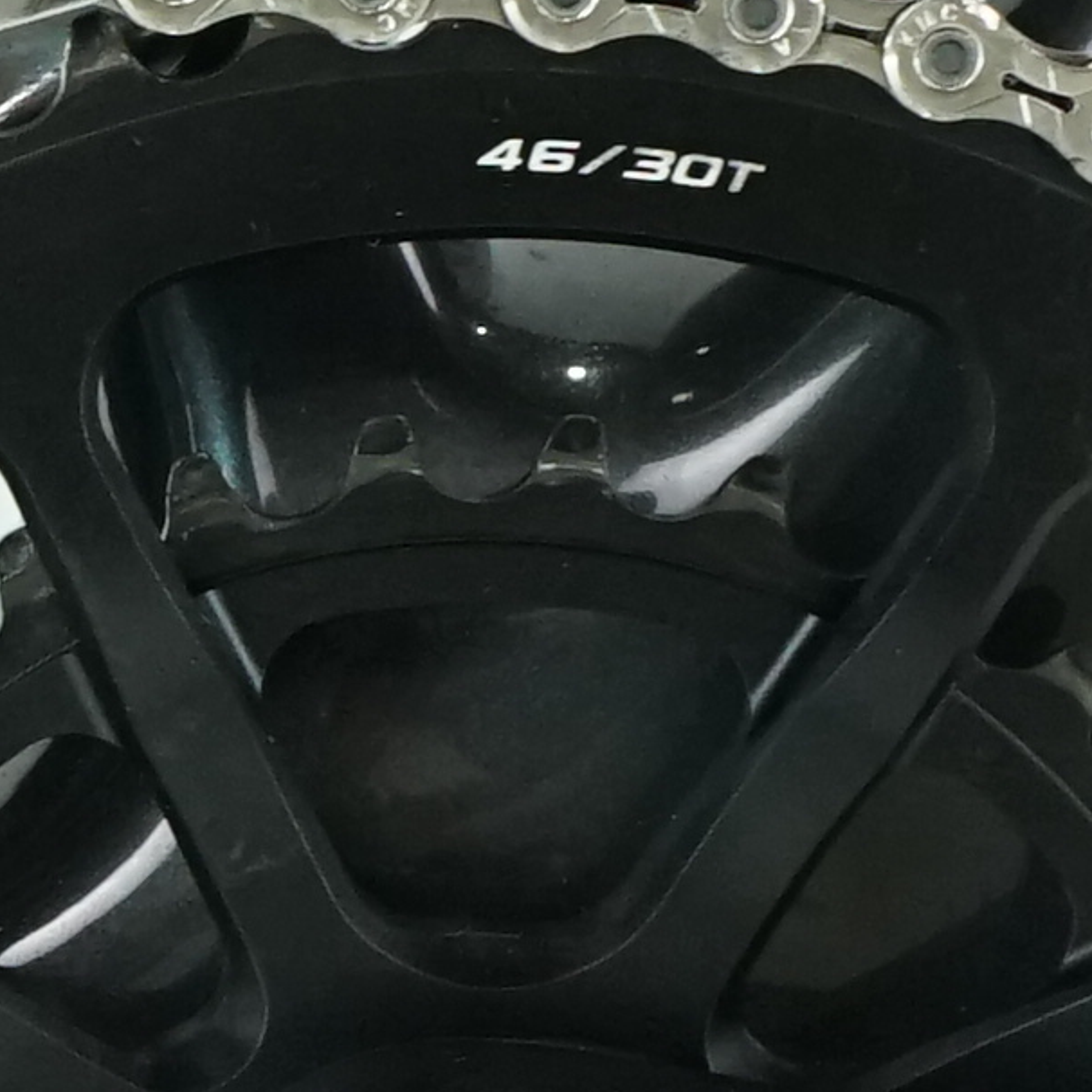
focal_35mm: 345
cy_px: 973
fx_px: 12313
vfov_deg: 5.1
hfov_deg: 4.9
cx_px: -1661
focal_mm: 41
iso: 1600
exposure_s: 1/200
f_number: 5.6
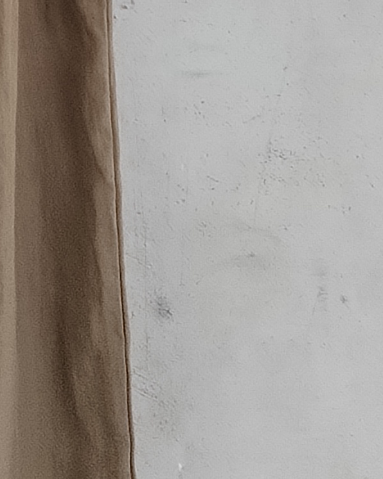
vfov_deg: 9.8
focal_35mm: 175
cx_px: -505
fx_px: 2480
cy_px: -658
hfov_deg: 8.2
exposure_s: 1/50
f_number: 1.8
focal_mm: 4.75
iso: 490
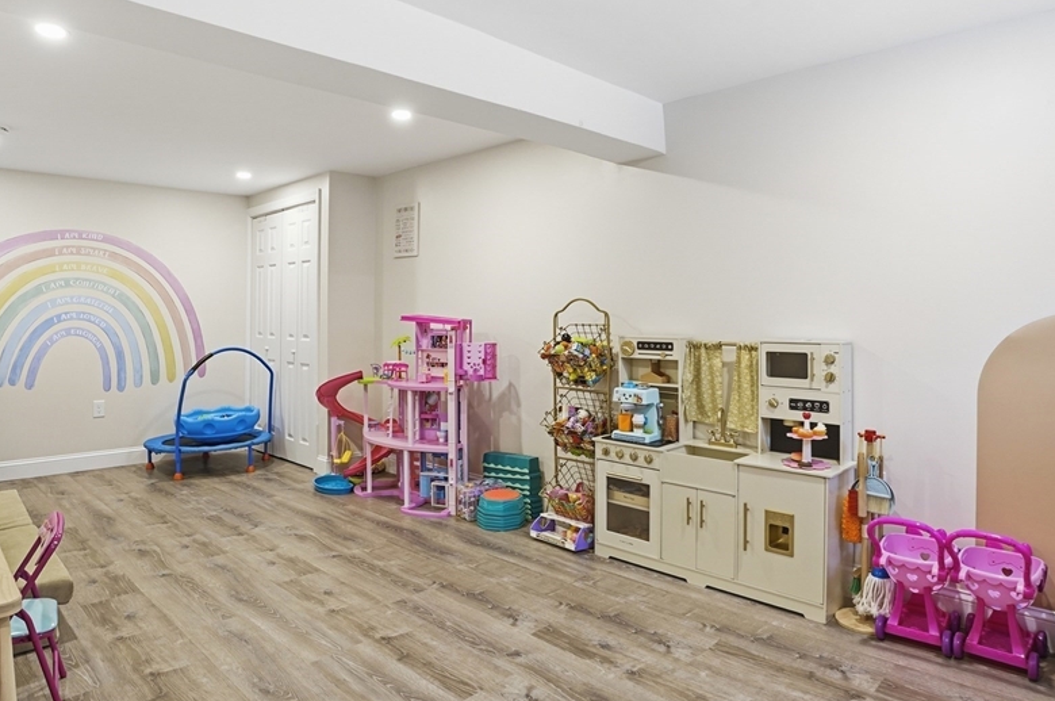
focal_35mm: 21
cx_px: 525
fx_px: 615
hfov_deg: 81.3
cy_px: 334
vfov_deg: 59.3
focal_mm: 16
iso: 800
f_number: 6.3
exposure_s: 1/160
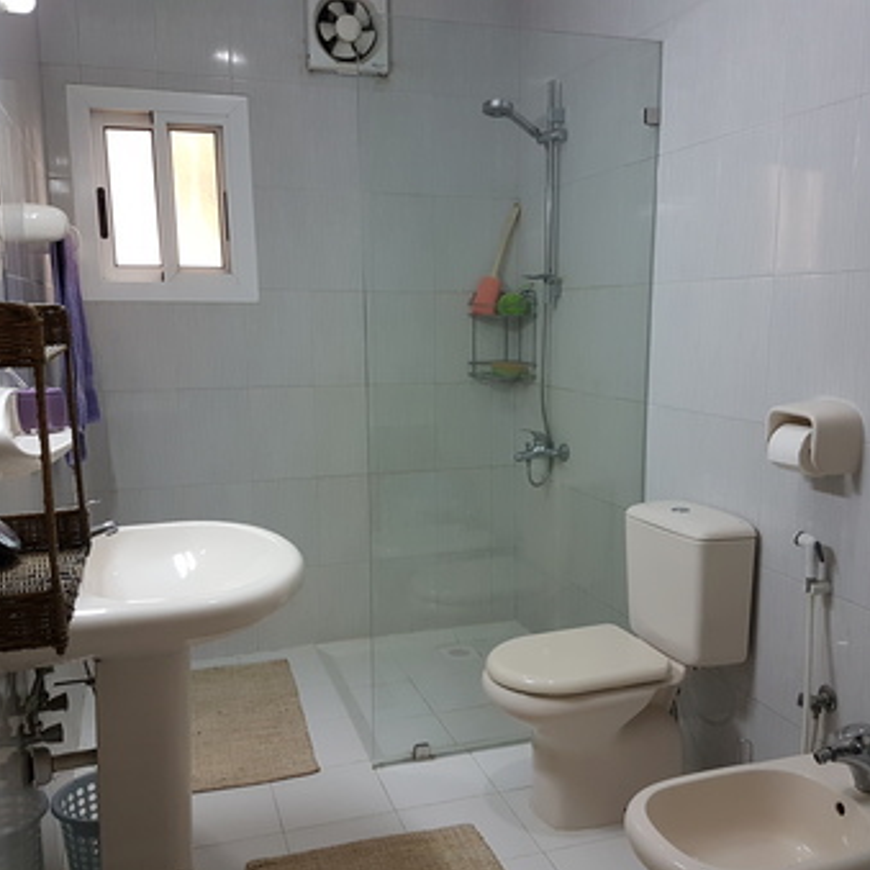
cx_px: 463
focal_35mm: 31
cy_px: 438
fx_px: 881
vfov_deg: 52.5
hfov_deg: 52.5
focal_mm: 4.2
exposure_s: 1/33
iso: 160
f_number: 1.7
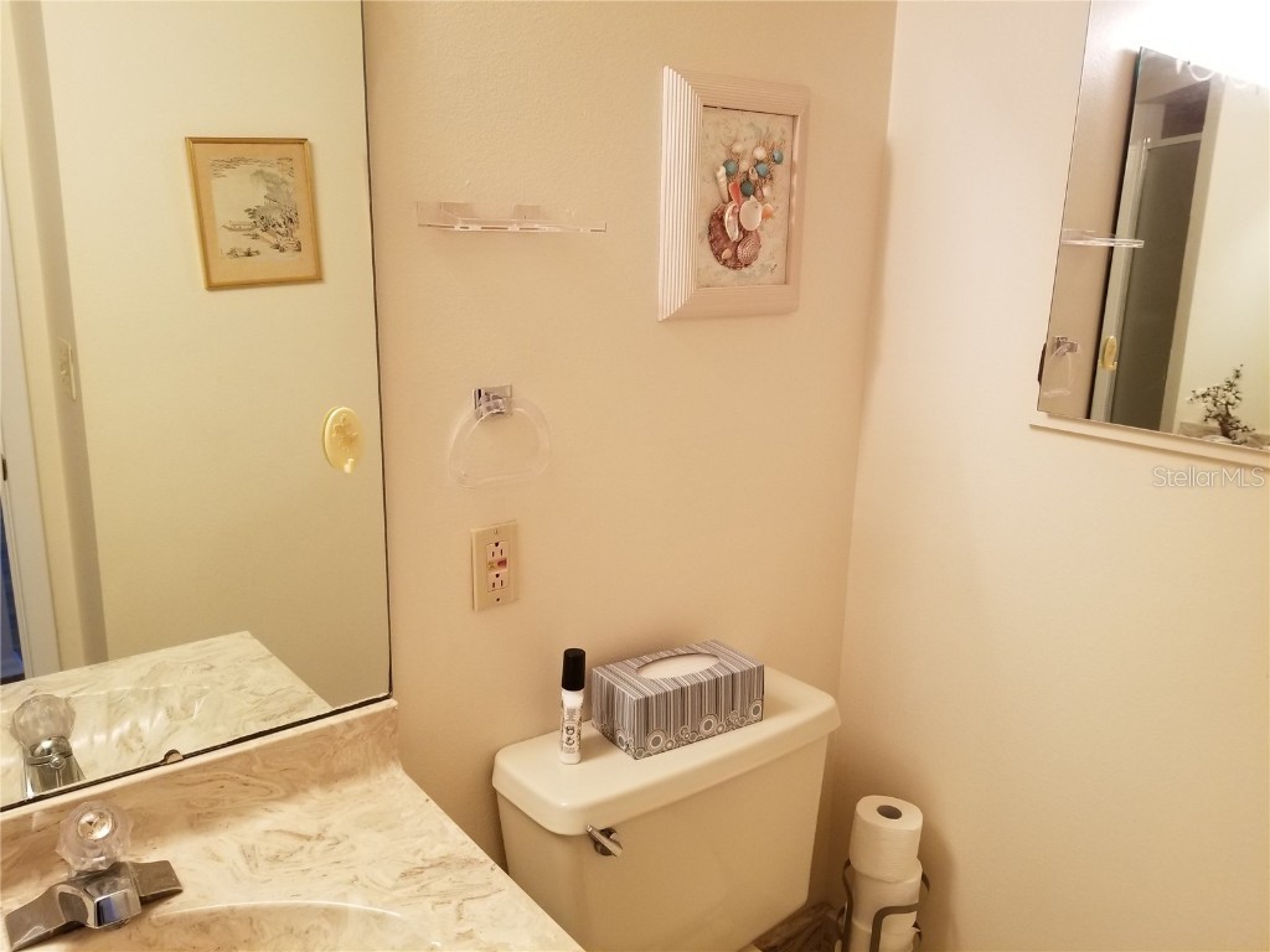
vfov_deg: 53.1
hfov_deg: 67.3
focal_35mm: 26
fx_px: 954
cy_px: 476
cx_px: 635
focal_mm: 4.3
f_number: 1.7
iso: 160
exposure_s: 1/40
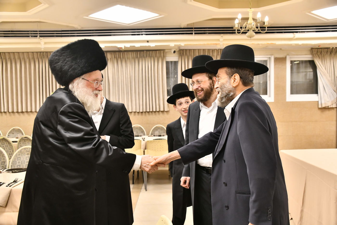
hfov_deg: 54.4
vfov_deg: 37.8
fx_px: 328
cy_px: 112
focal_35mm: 35
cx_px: 168
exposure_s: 1/250
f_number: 5.6
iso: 2000
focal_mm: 35
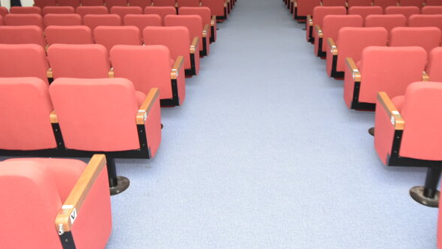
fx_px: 363
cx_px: 259
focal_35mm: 31
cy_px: 24
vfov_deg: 35.5
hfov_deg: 62.2
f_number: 4
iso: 1600
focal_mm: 10
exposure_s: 1/60
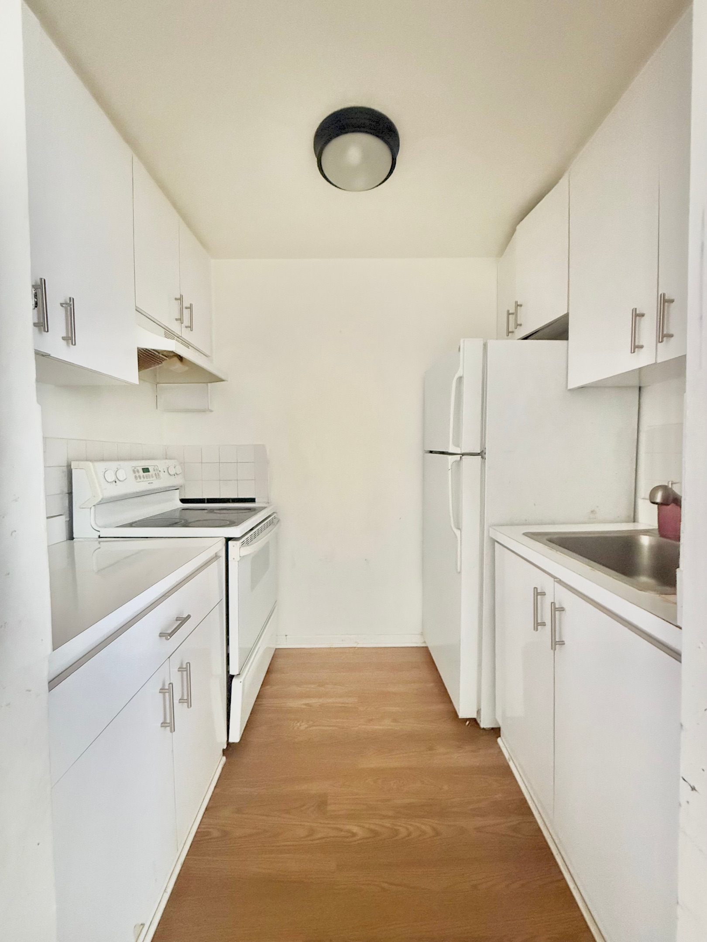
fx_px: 381
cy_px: 471
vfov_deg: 102.1
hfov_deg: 85.7
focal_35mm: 14
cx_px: 354
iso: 1250
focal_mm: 2.22
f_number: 2.2
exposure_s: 1/40
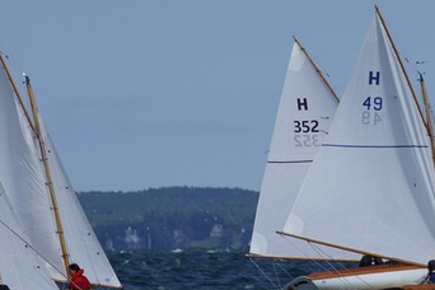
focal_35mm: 702
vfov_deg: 2.0
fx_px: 8482
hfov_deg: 2.9
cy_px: 163
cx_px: 313
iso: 125
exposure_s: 1/1600
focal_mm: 200
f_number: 5.6
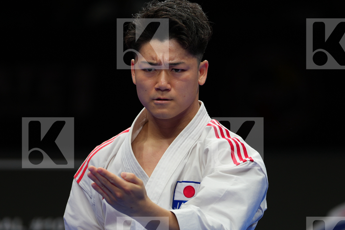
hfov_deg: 4.1
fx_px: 4771
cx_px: 143
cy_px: 143
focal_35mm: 498
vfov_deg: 2.8
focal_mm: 200
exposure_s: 1/500
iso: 200
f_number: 2.8
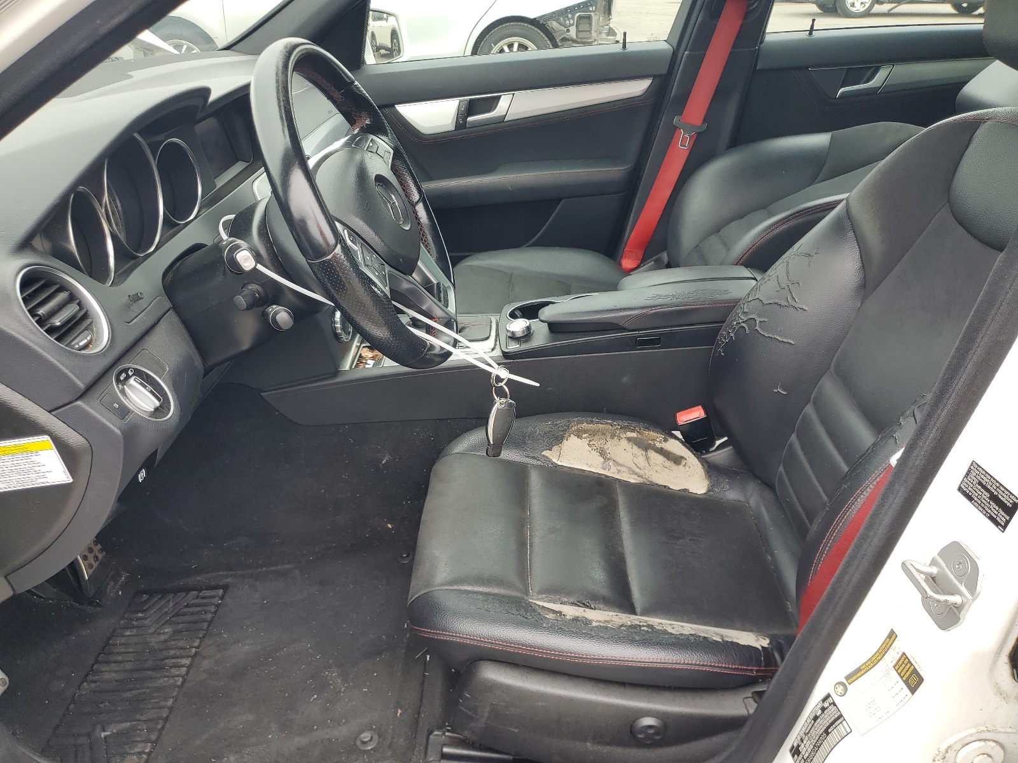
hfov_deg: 67.3
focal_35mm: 26
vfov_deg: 53.1
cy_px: 382
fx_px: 765
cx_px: 509
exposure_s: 1/213
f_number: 1.5
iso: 50
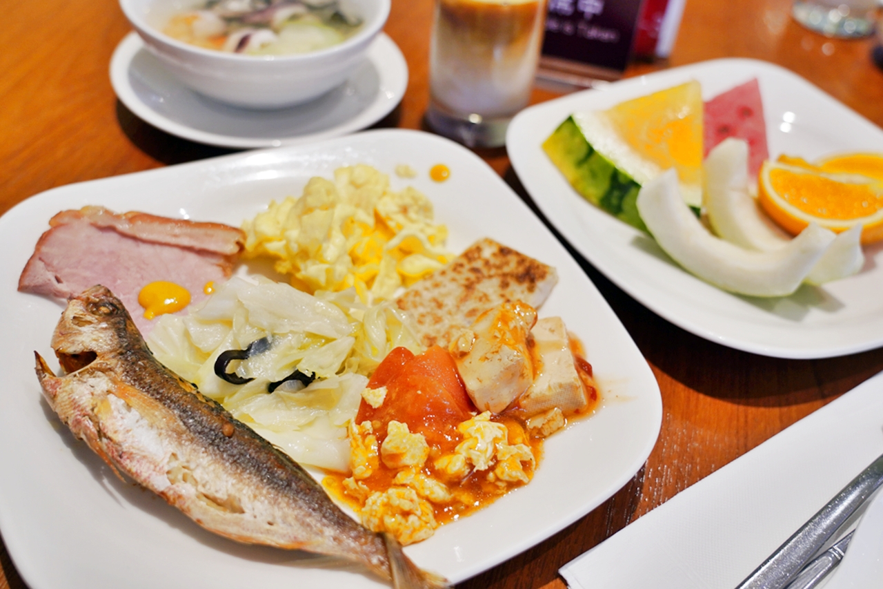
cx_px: 442
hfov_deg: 57.2
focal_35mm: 33
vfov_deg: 40.0
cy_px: 294
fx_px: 809
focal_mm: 33
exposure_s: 1/60
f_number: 4
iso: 400
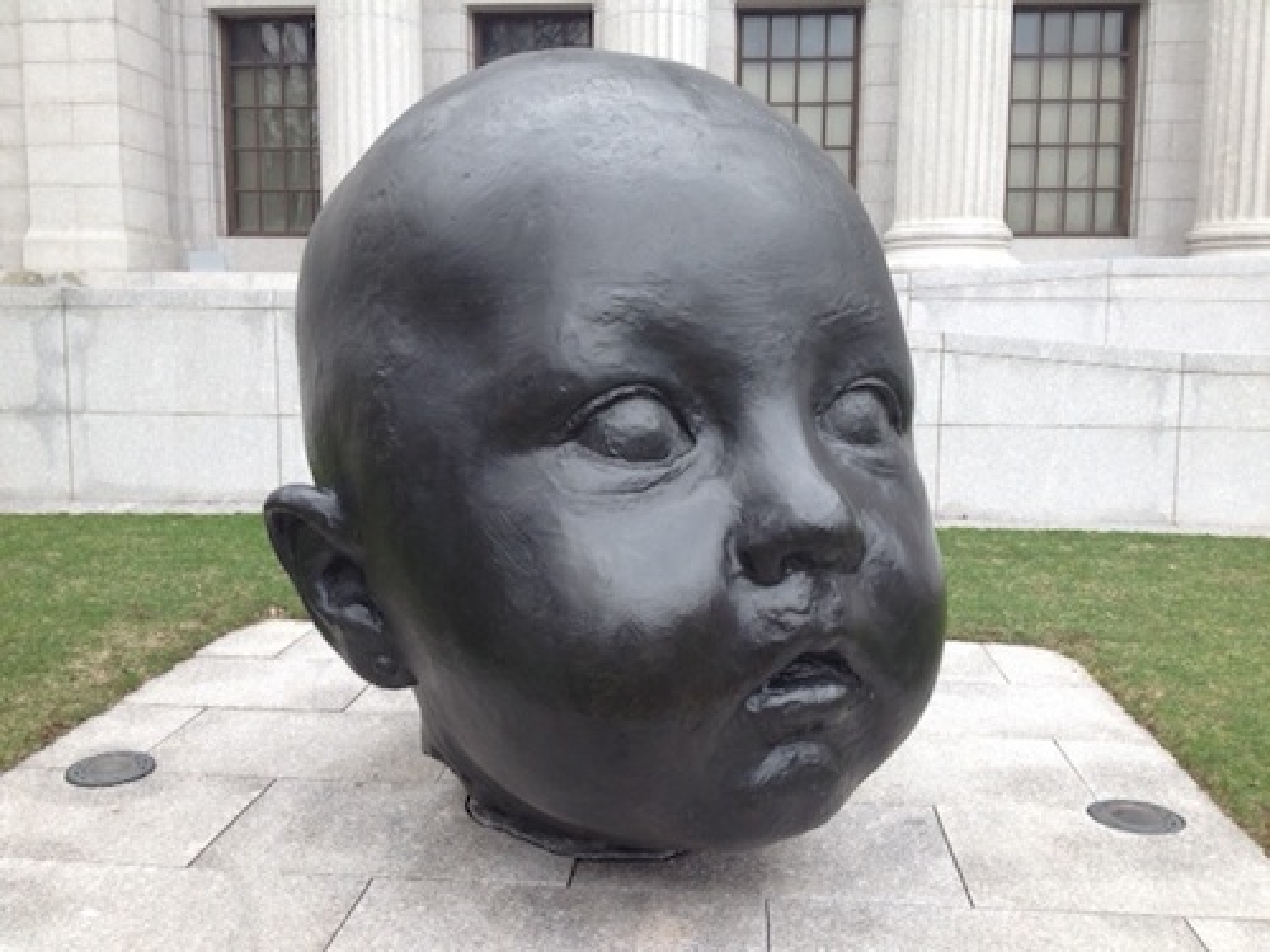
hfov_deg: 52.6
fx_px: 1284
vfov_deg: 40.7
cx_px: 635
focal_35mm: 35
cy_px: 476
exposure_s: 1/188
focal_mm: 4.28
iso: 50
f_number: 2.4
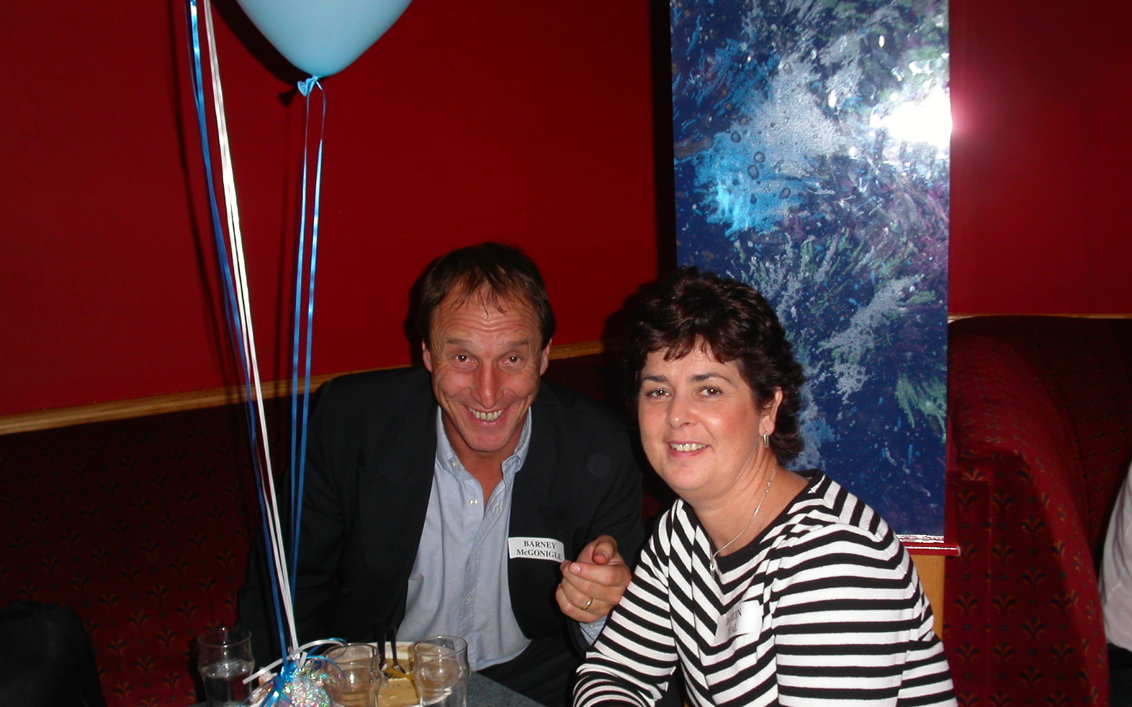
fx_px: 1265
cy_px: 431
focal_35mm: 41
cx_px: 565
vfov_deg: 31.1
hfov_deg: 48.2
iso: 100
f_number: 2.8
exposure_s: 1/30
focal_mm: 7.8
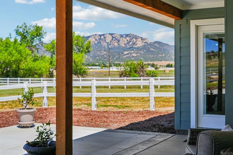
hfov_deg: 39.6
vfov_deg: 27.0
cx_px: 116
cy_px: 78
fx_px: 324
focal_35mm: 50
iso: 125
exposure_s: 1/500
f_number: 8
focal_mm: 50
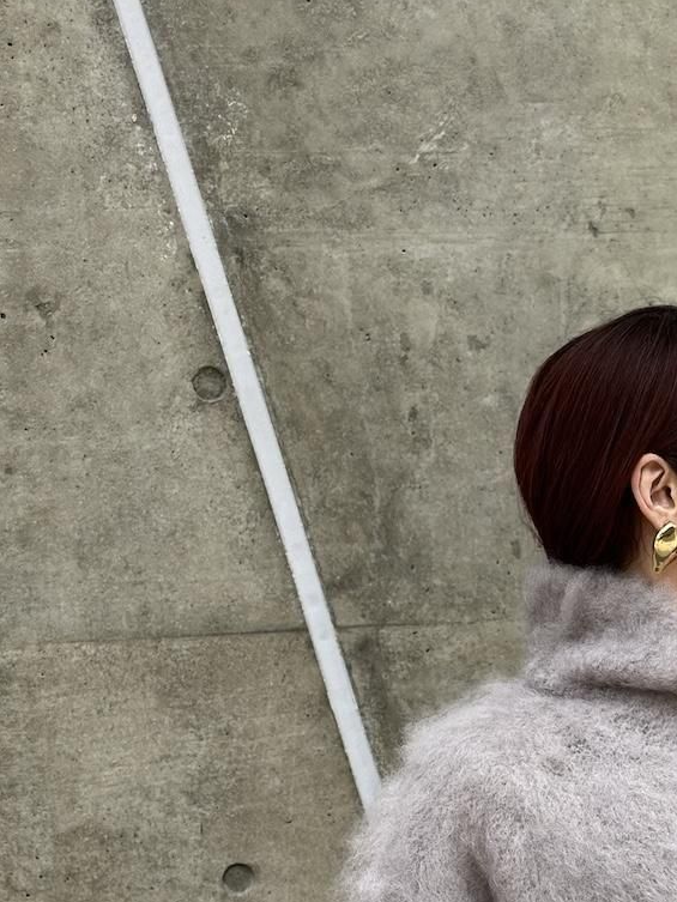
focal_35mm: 102
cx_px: 678
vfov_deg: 19.0
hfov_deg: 14.3
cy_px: 775
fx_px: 2659
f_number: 1.78
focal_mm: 6.86
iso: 80
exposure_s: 1/601
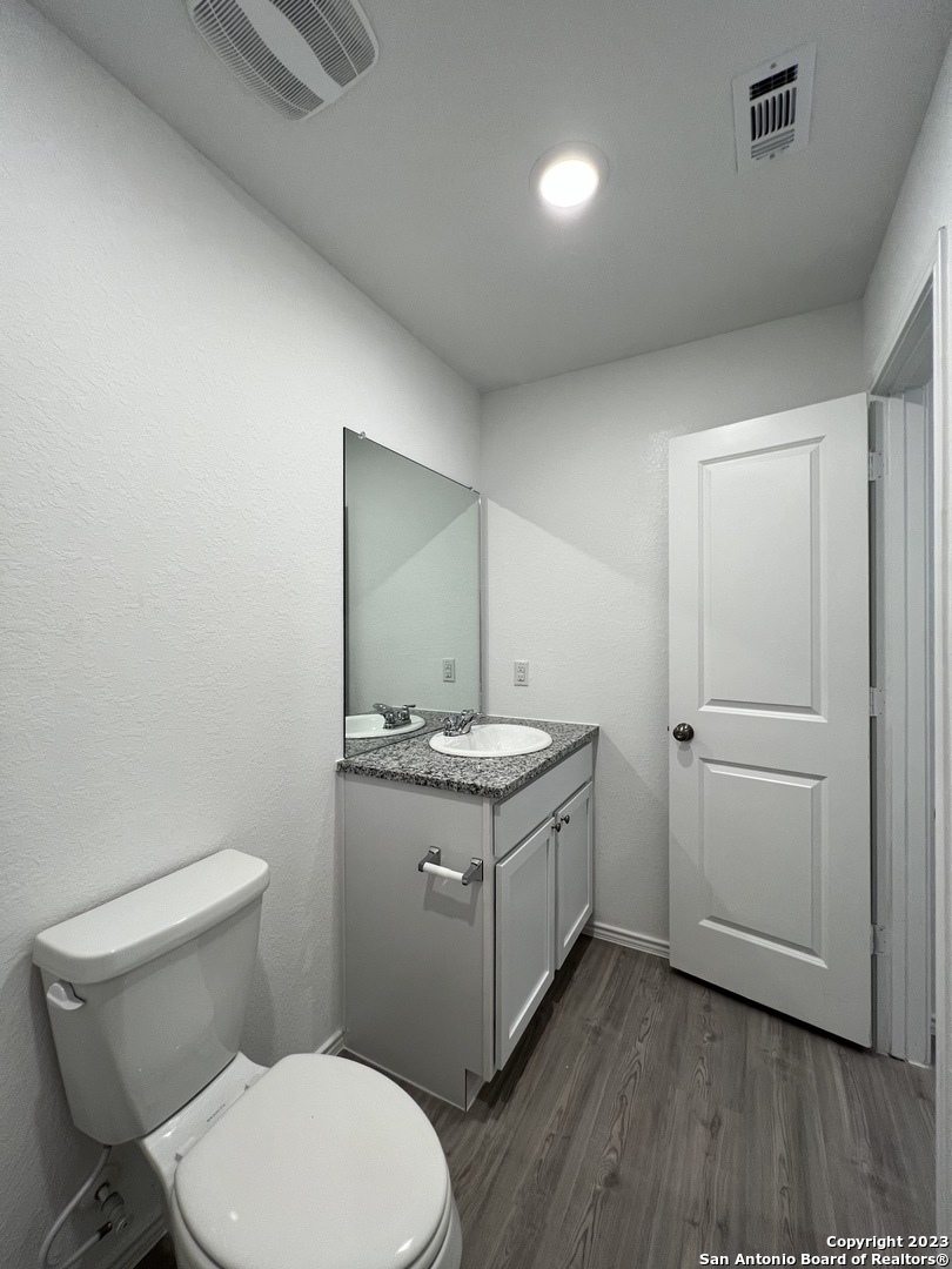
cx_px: 476
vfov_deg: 106.2
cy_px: 634
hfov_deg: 89.9
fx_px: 477
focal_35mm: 13
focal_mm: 1.57
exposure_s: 1/120
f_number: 1.8
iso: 200
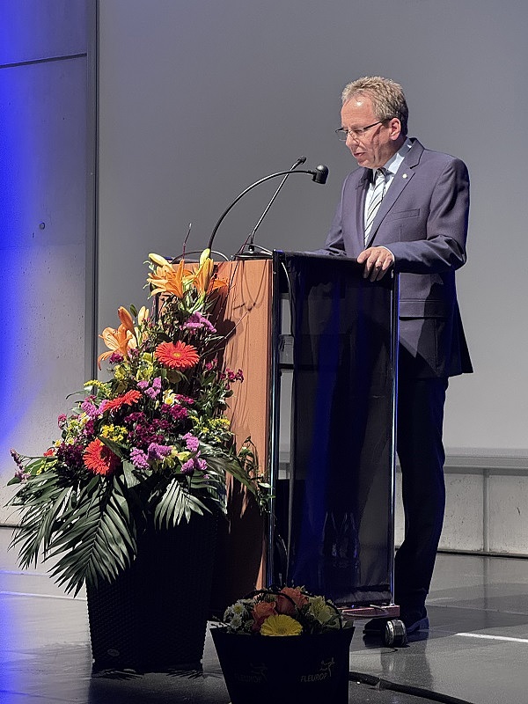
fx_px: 1566
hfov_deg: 19.1
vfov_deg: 25.3
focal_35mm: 77
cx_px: 264
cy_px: 352
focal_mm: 9
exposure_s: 1/41
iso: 640
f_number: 2.8
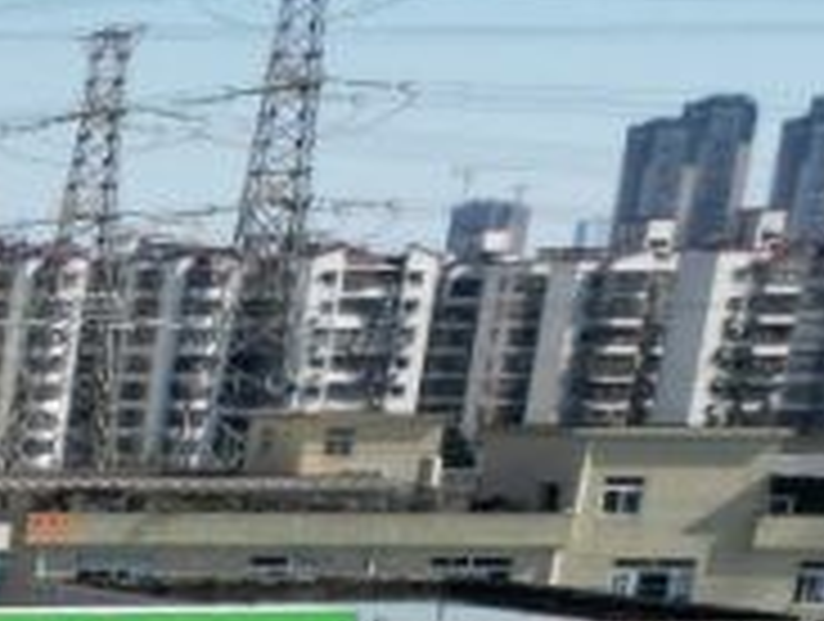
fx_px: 3196
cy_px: 1449
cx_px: -1229
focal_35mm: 134
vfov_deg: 9.9
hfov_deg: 11.7
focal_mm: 6.72
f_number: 1.7
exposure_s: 1/2500
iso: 120
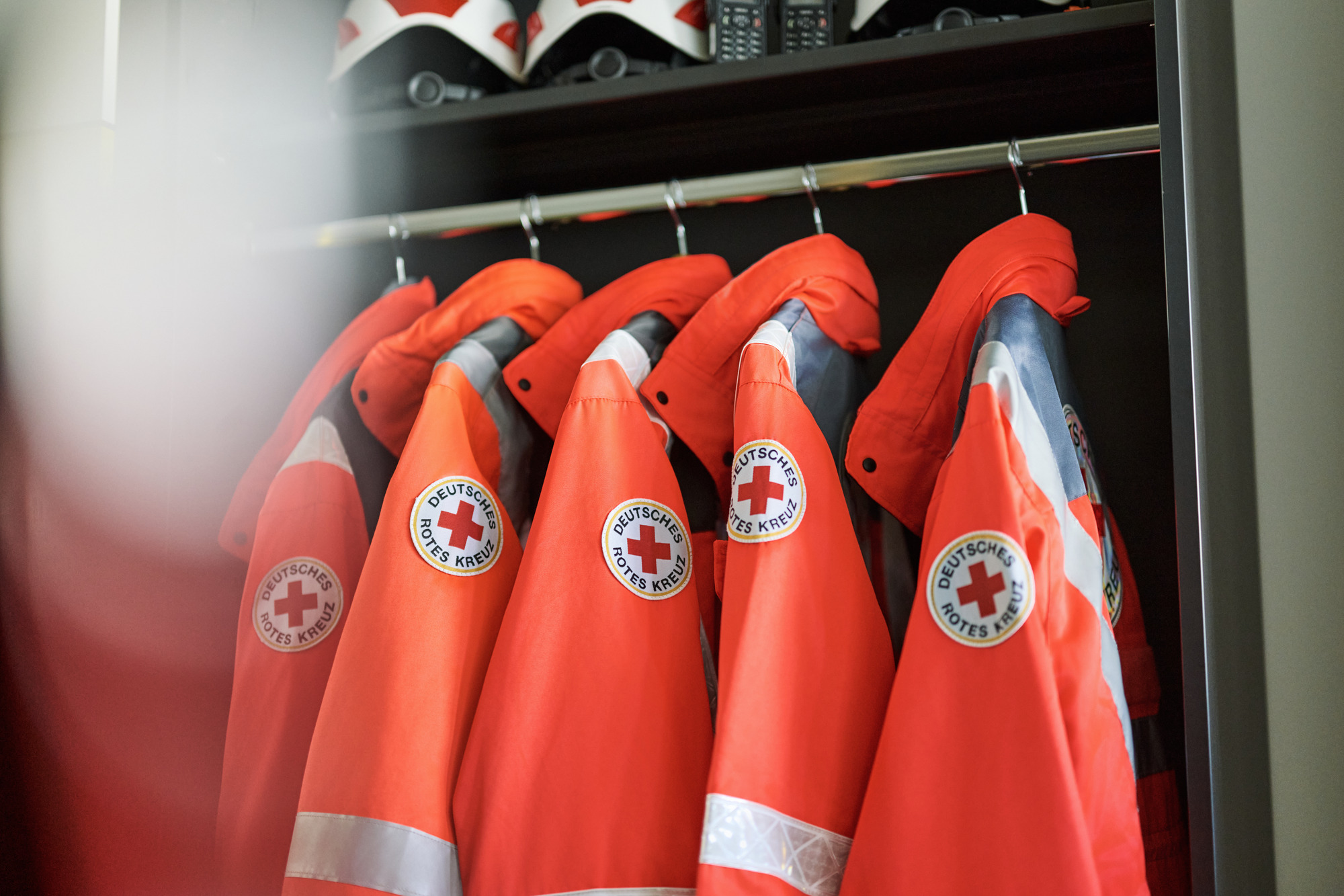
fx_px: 1866
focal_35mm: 50
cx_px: 672
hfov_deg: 39.6
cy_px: 448
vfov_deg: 27.0
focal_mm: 50
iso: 1600
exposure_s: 1/400
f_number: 1.2
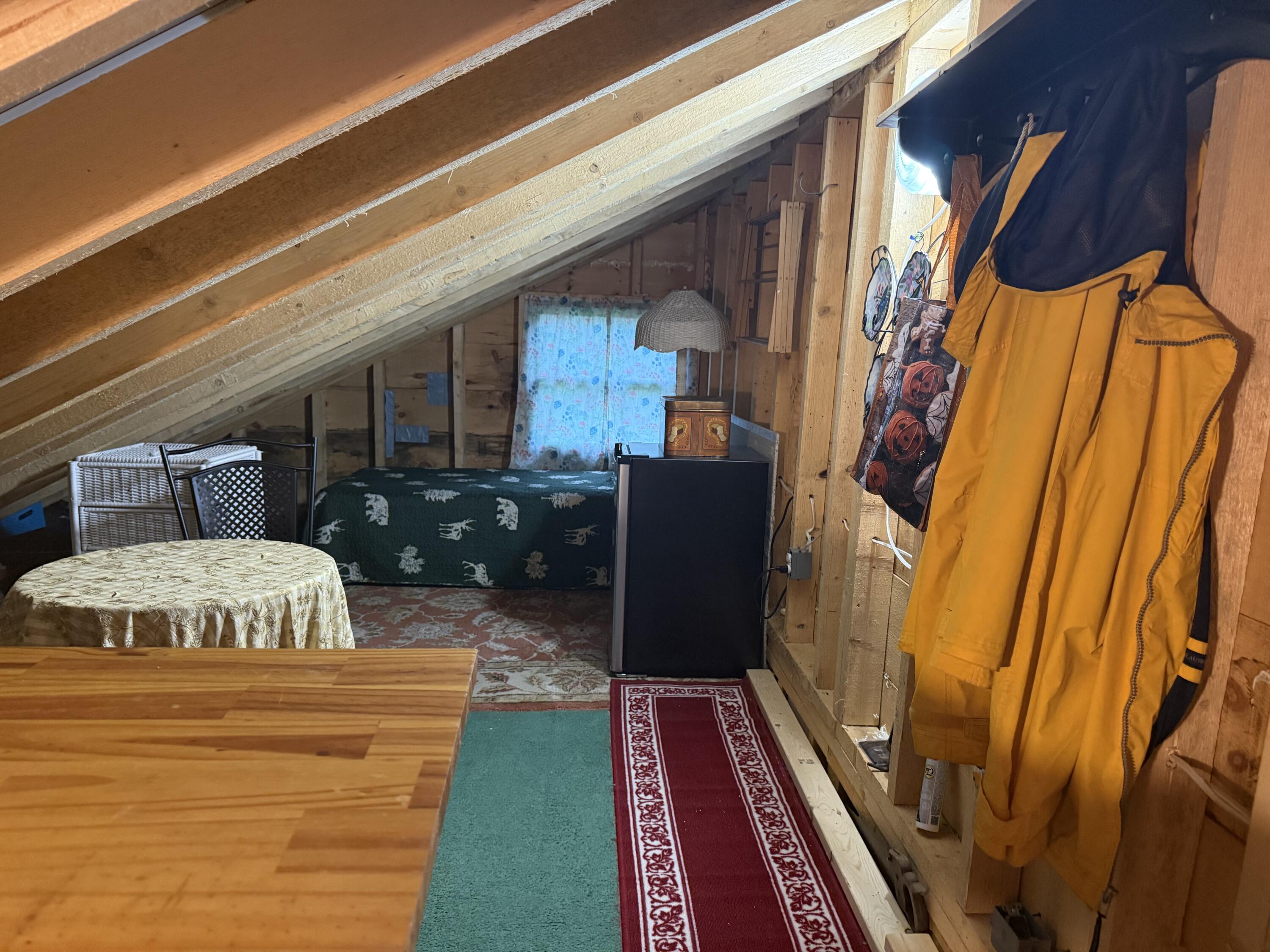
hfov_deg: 71.6
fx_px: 881
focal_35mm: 24
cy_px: 476
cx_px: 635
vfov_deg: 56.8
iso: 640
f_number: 1.78
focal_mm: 6.76
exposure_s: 1/60
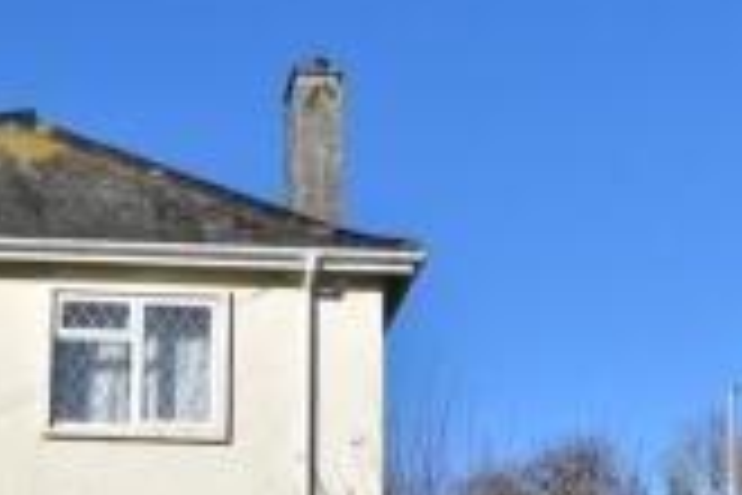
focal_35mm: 104
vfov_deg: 12.8
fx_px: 2143
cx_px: 171
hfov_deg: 19.5
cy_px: 610
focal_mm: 24
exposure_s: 1/320
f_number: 9
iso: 100
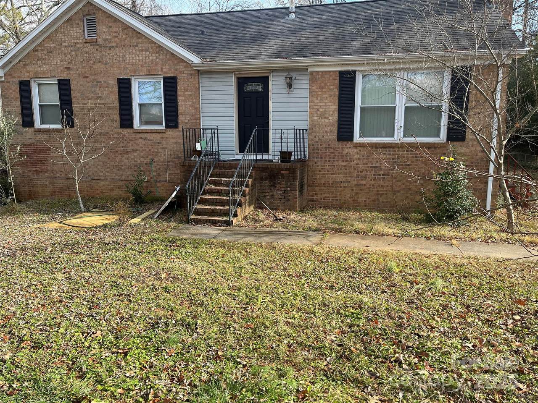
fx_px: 404
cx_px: 269
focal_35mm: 26
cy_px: 202
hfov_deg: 67.3
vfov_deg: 53.1
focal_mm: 5.1
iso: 50
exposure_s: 1/705
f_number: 1.6
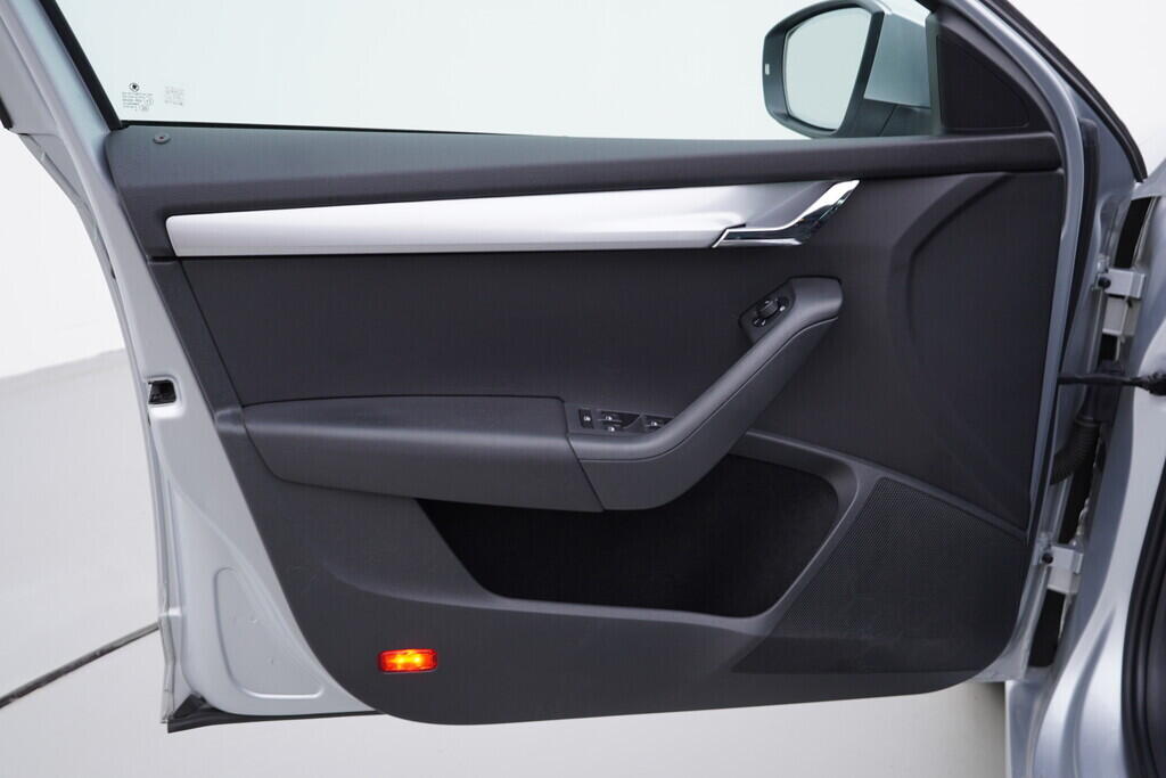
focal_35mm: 36
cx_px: 583
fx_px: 1166
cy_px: 389
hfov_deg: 53.1
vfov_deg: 36.9
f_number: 3.2
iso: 125
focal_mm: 24
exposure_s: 1/60
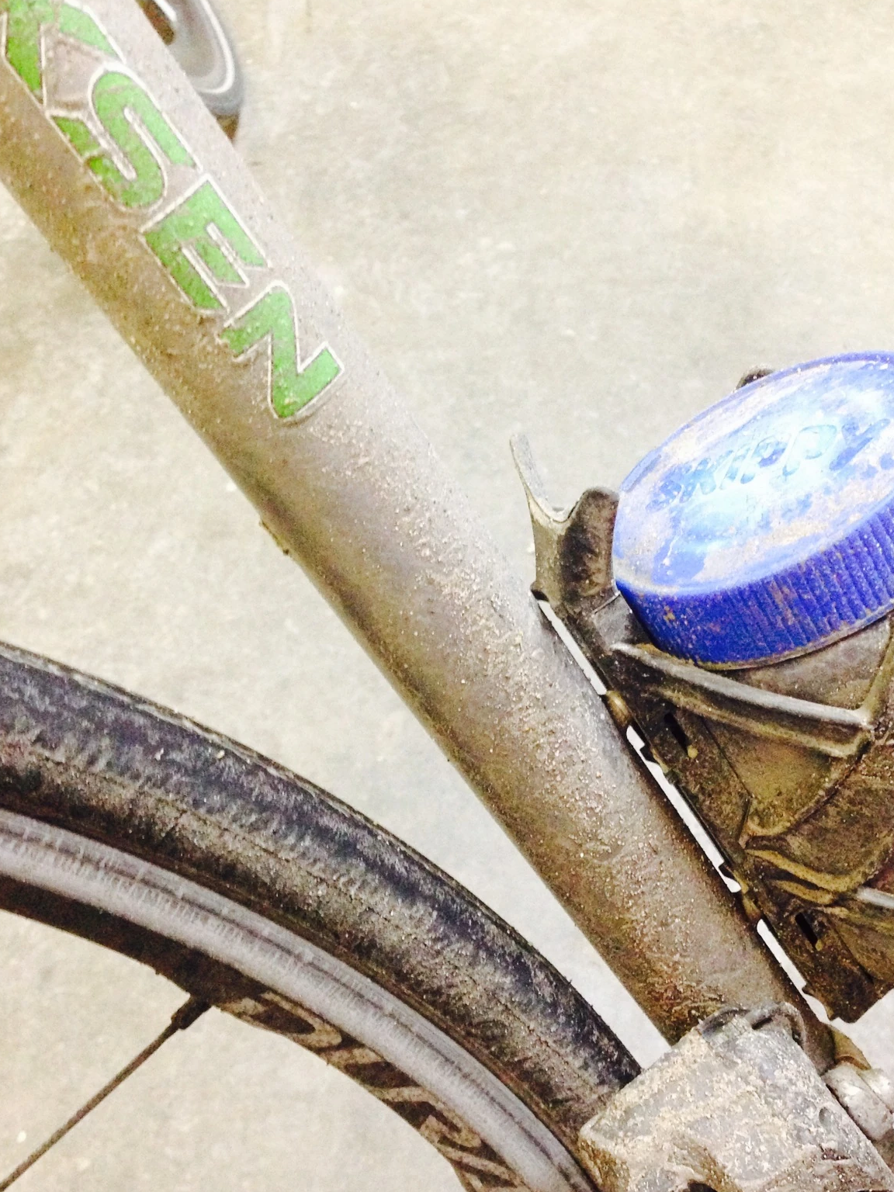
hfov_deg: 32.8
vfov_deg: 42.7
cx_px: 493
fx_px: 1515
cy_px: 716
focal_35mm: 44
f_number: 2.4
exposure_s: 1/15
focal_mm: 4.12
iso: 400
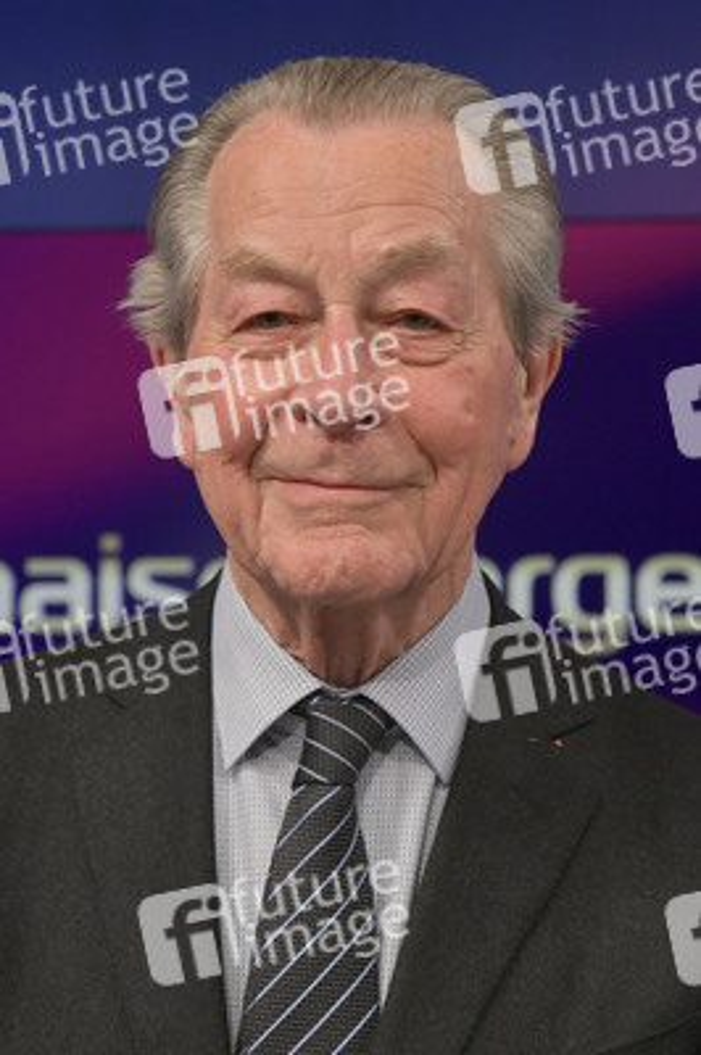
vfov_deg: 28.9
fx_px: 2048
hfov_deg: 19.4
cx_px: 350
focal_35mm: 70
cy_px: 528
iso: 2000
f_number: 7.1
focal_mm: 70
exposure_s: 1/200
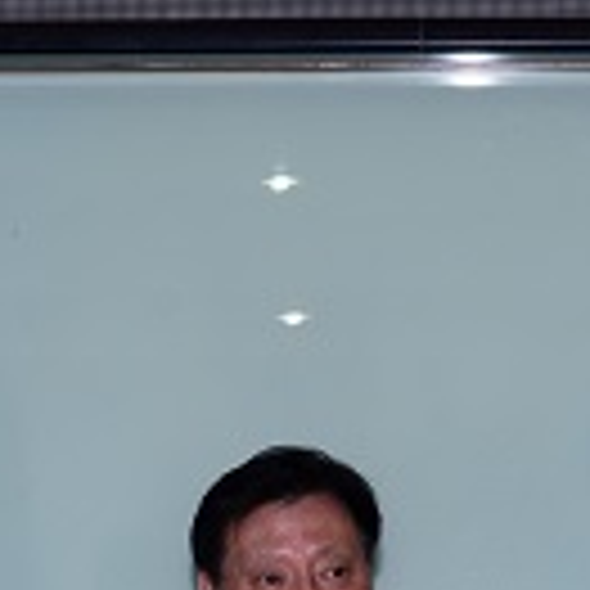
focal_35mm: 199
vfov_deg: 8.7
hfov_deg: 8.8
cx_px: 297
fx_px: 3837
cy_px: 655
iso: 250
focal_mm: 55
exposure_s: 1/60
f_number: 5.6
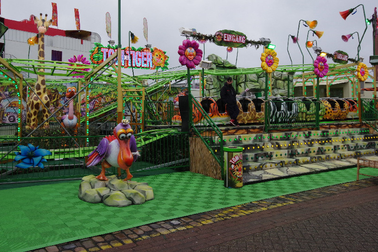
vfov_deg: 42.0
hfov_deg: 60.0
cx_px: 159
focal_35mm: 31
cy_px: 92
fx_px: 325
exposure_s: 1/400
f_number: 10
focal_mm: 14
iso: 800
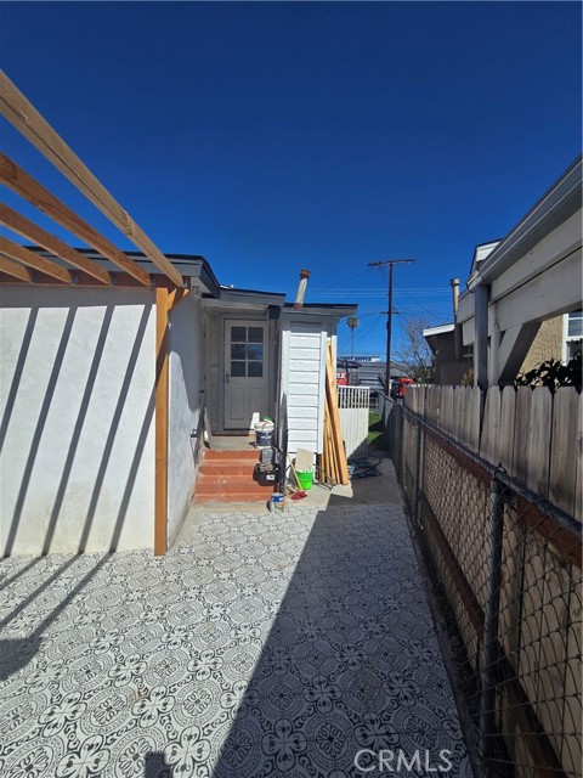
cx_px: 292
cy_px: 389
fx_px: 292
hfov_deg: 89.9
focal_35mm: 13
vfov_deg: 106.2
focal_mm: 2.2
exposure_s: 1/4385
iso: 50
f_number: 2.2
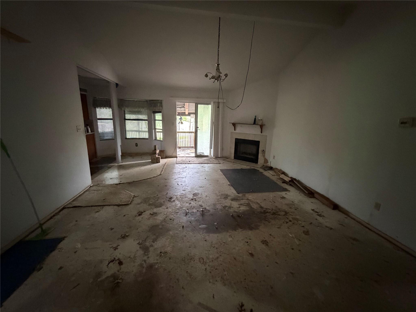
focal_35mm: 14
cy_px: 156
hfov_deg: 102.1
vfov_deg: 85.7
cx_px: 208
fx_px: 168
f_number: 2.2
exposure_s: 1/34
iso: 1600
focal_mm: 2.22
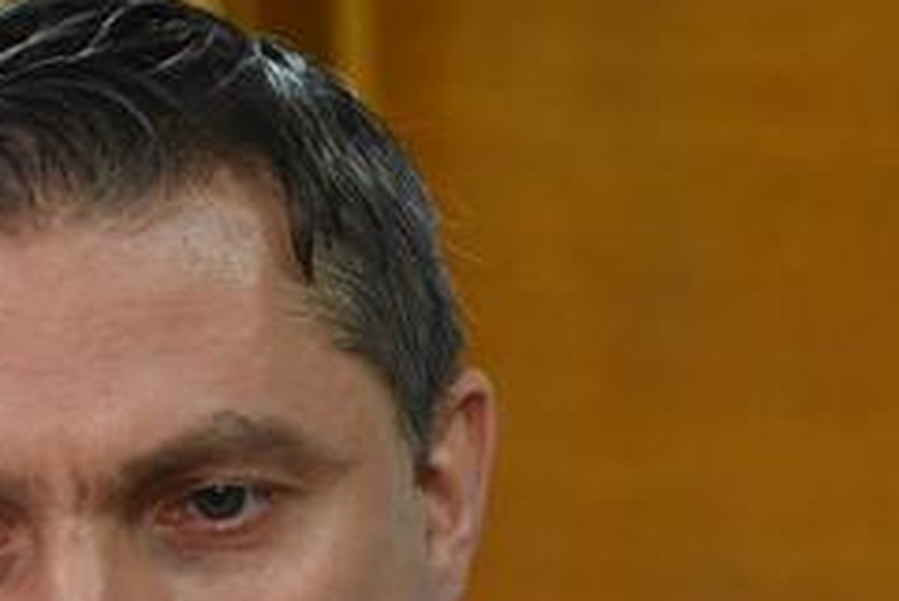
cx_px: 392
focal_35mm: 366
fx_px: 9145
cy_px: 610
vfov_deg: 3.8
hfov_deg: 5.6
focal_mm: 92
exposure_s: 1/200
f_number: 5.6
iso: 6400
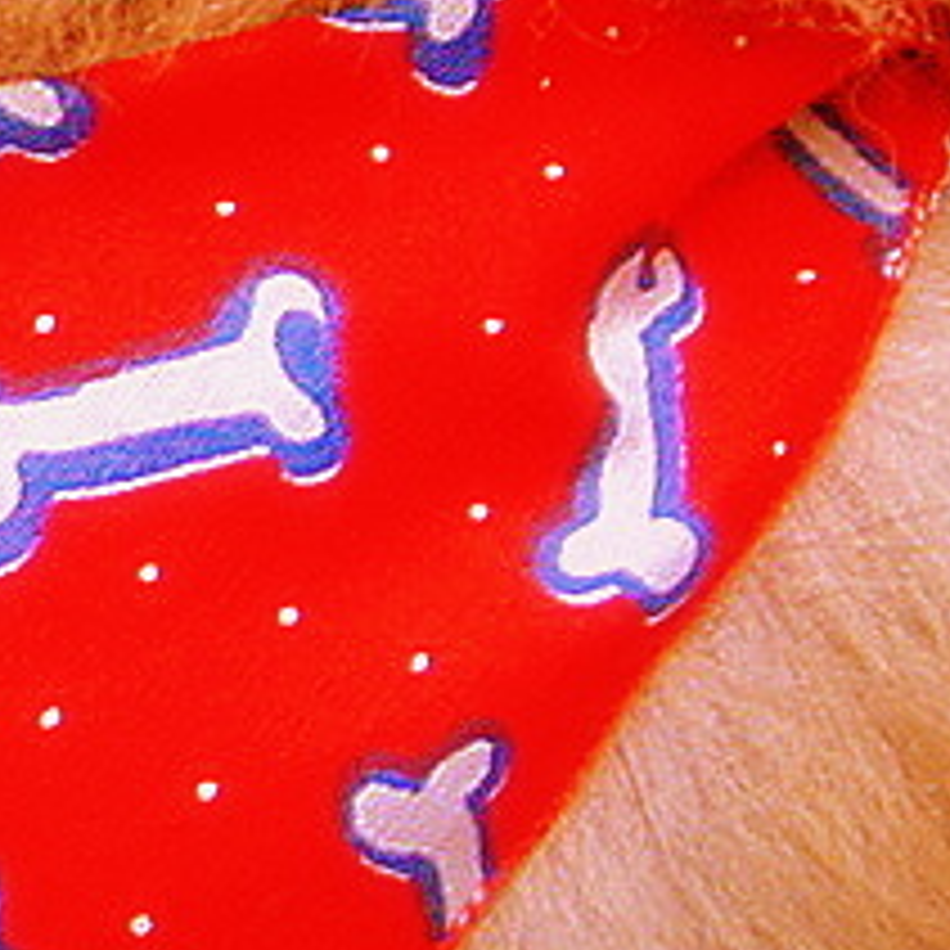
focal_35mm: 387
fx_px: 12016
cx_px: -2134
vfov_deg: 4.5
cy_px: -549
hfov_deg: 4.3
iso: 200
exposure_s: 1/50
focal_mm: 28
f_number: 2.8
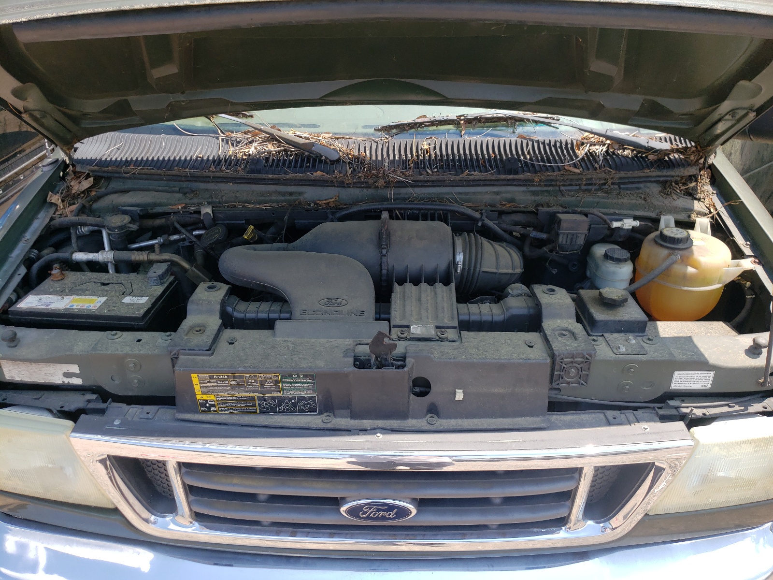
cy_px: 290
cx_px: 386
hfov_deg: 67.3
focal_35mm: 26
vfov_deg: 53.1
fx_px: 581
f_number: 1.5
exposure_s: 1/1111
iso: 50
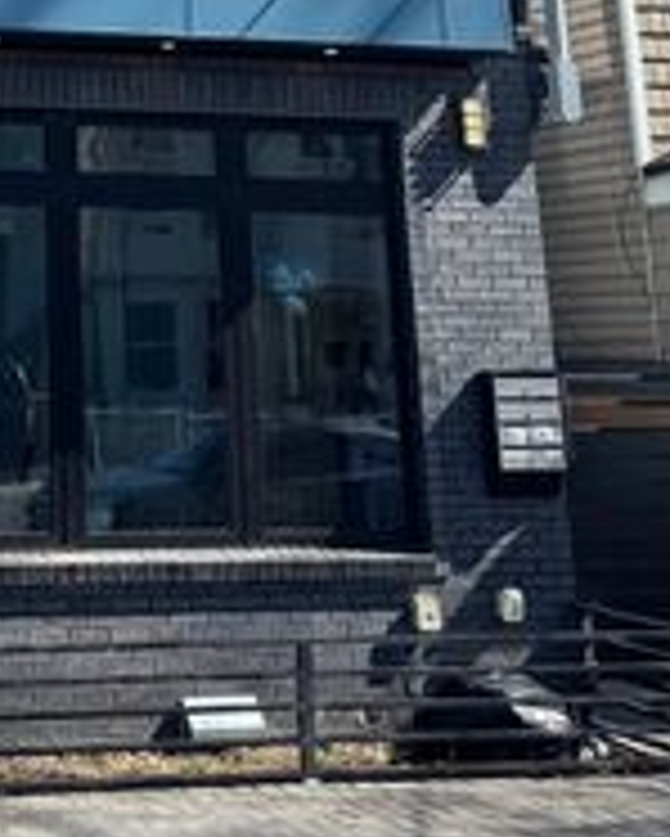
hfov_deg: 17.7
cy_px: -353
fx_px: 2080
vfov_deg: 20.1
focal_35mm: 84
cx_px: -63
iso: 80
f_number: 1.78
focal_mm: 6.76
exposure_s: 1/2105
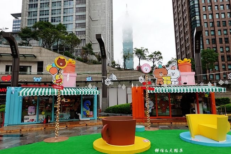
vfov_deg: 53.1
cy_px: 77
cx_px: 116
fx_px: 154
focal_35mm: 24
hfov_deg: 73.8
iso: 125
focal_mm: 9.01
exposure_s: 1/200
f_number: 4
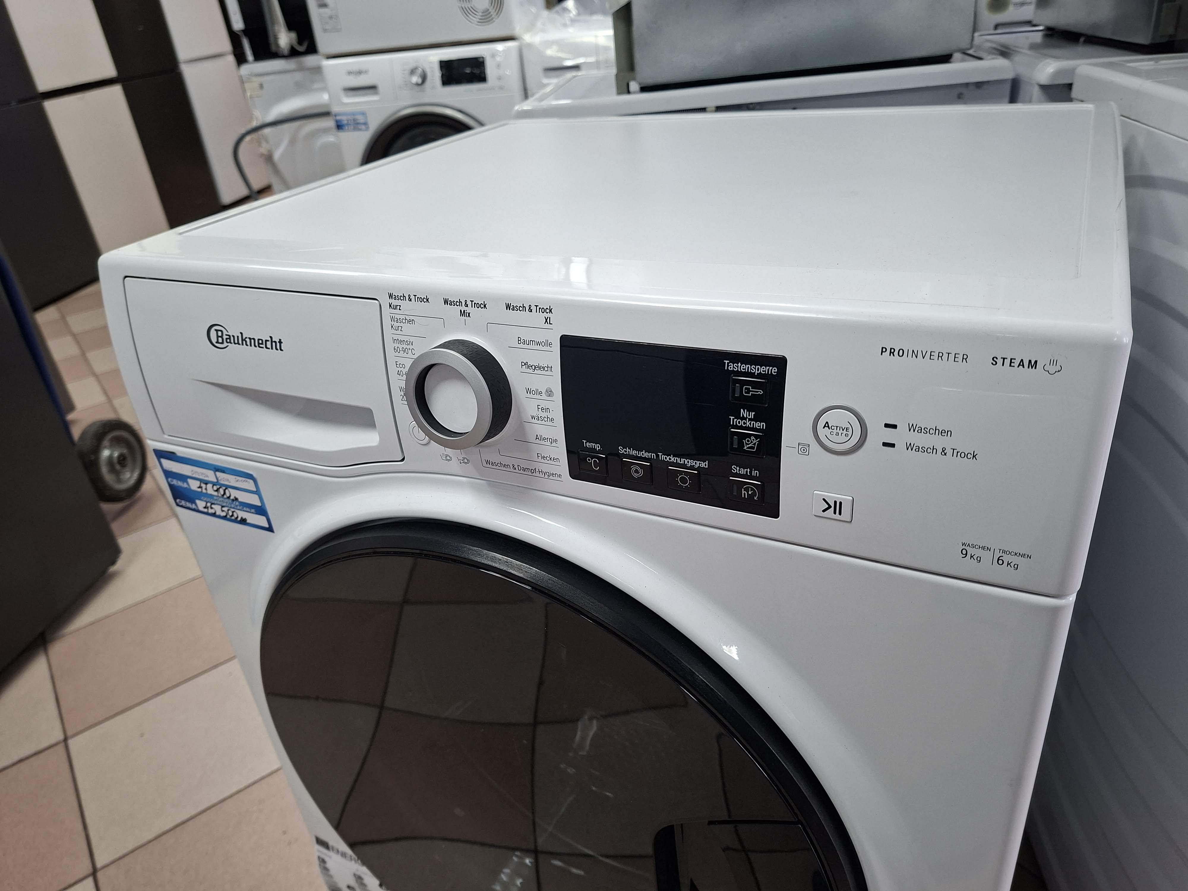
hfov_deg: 73.9
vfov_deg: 58.9
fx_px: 789
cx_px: 594
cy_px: 446
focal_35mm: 23
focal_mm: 5.54
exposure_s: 1/50
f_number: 1.8
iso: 200
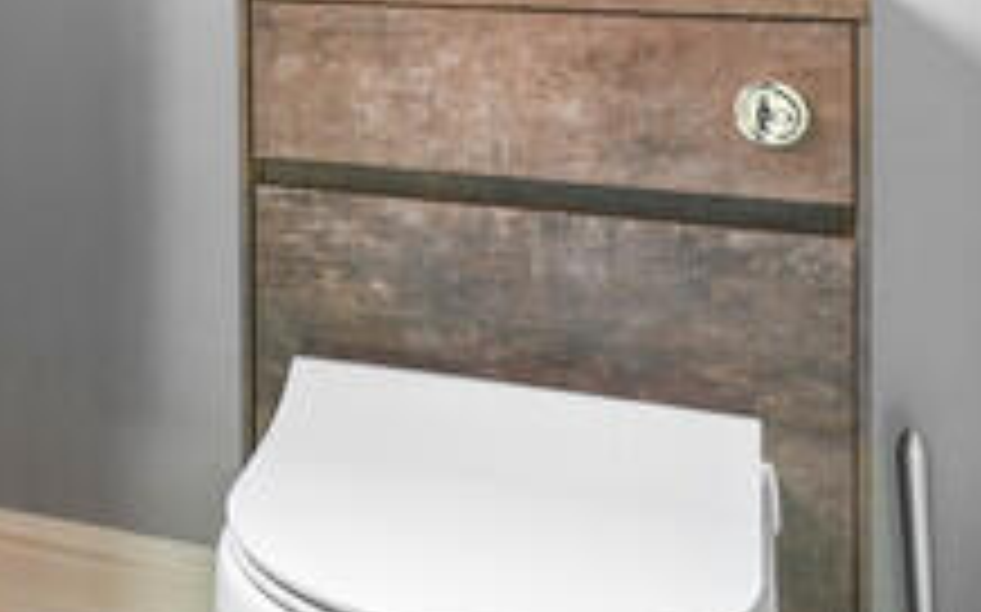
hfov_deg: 25.7
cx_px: -333
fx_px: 1790
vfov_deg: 18.0
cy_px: -200
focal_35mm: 67
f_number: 8
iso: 400
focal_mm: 14
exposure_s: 2.5
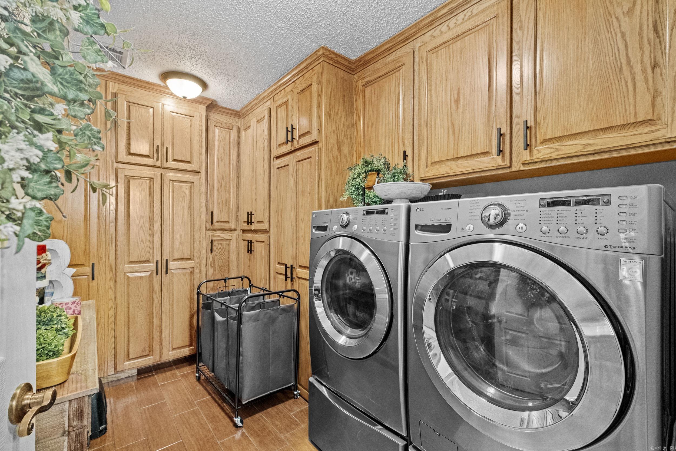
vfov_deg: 77.3
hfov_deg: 100.4
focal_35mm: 15
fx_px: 282
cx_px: 338
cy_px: 226
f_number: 5.6
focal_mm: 10
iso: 800
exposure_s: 1
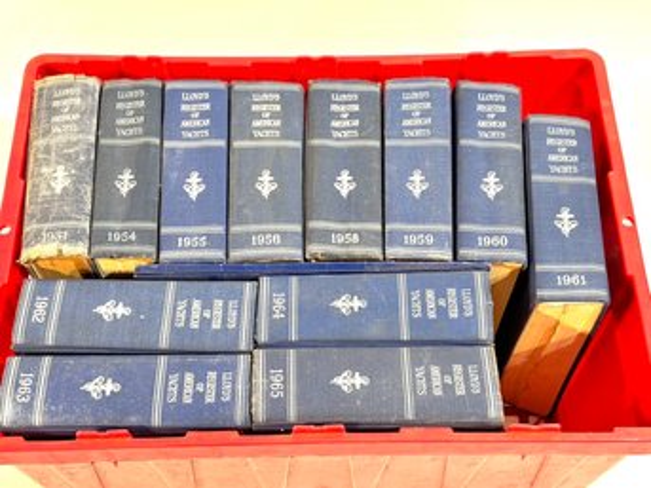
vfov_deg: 28.0
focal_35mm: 52
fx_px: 978
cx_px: 326
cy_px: 244
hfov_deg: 36.8
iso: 100
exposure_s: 1/60
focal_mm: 5.96
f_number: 1.6
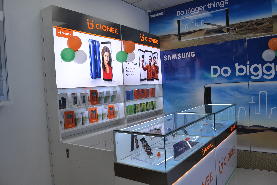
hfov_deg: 67.4
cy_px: 92
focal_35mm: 27
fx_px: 208
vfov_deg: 47.9
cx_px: 138
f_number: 5.6
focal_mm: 18
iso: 200
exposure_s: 1/125
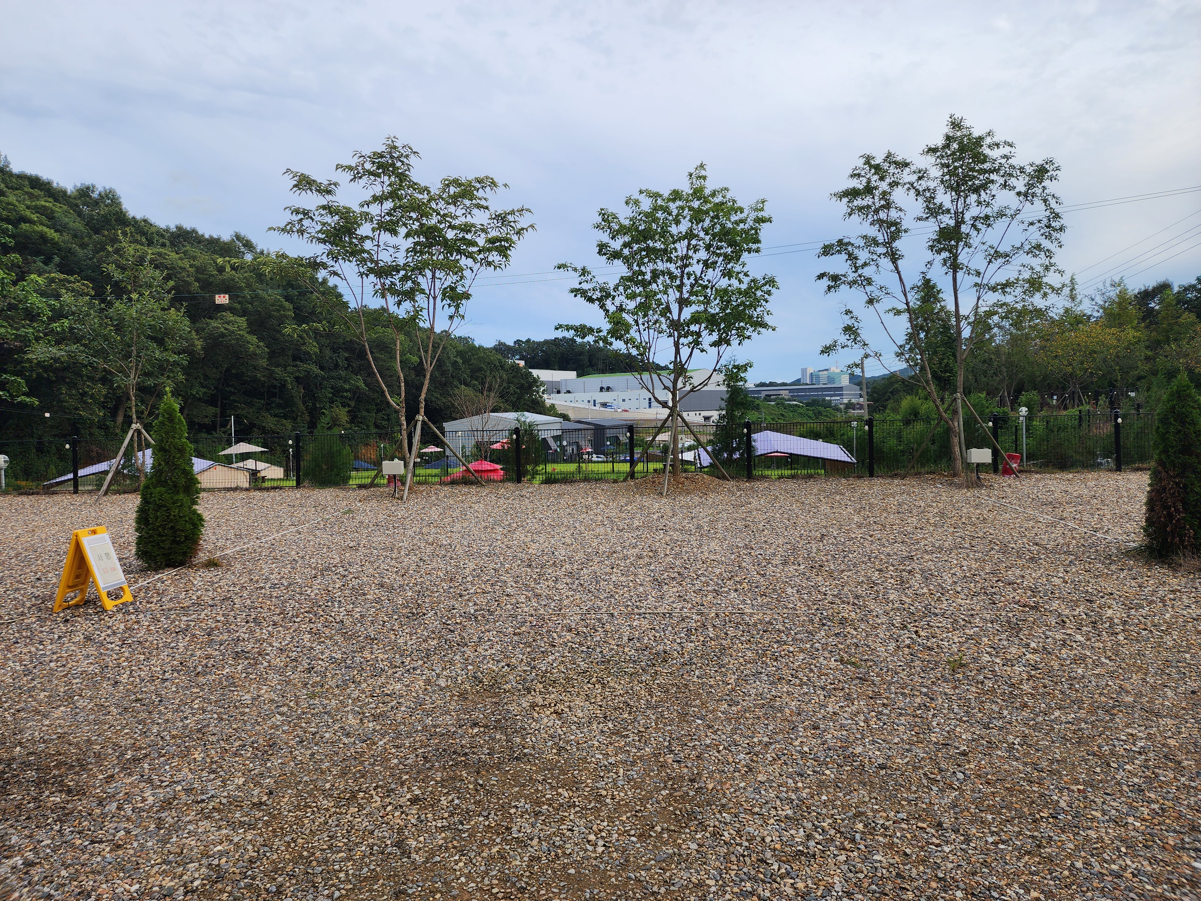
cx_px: 600
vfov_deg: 58.9
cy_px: 450
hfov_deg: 73.9
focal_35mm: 23
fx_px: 798
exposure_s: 1/607
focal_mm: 6.4
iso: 12
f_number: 1.8
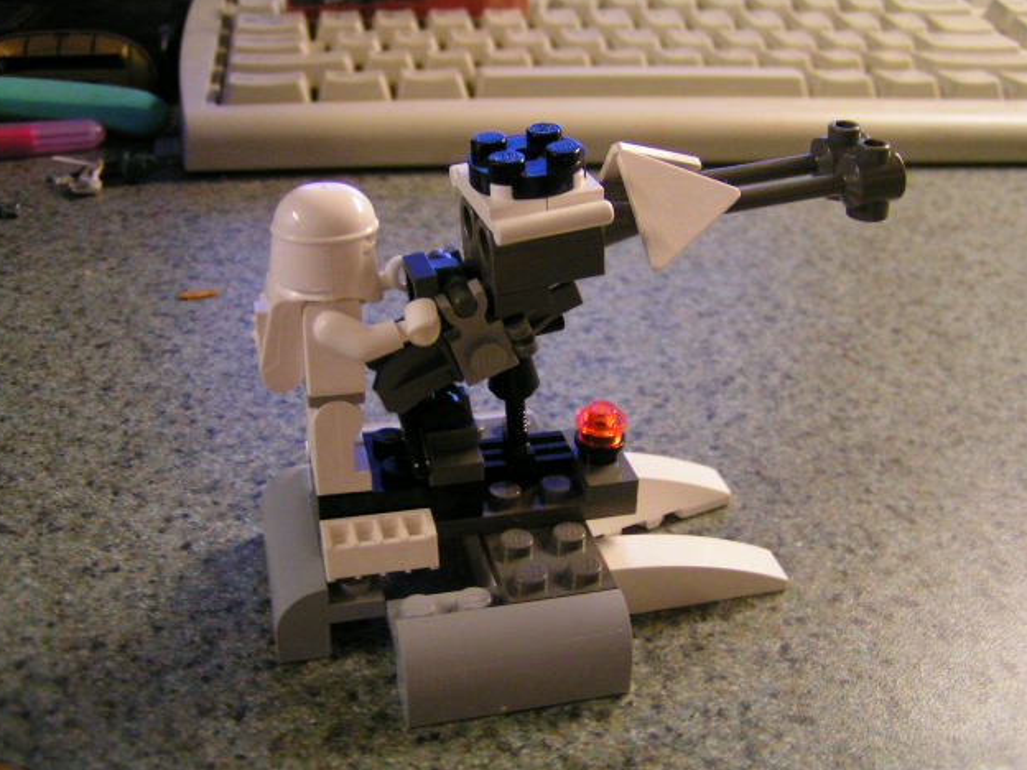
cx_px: 504
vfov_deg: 36.8
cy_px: 388
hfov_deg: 47.9
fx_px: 1157
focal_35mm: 39
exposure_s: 1/15
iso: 200
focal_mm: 5.8
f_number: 2.8
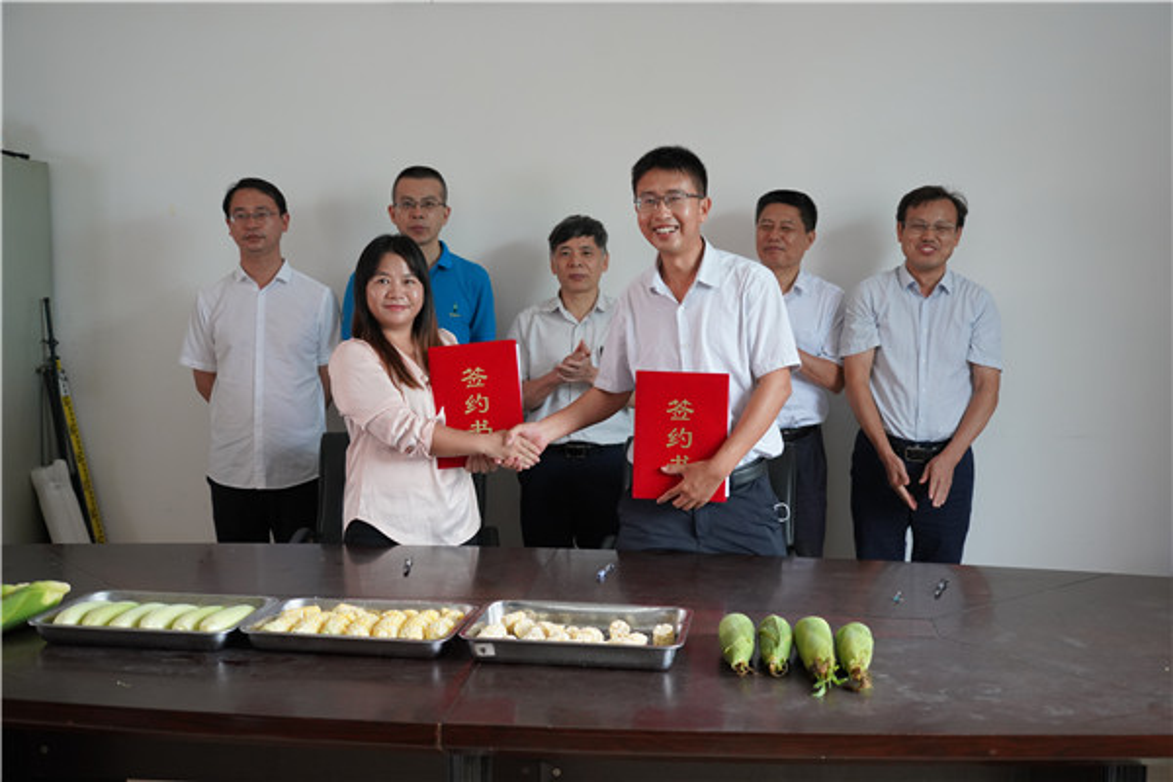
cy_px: 391
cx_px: 586
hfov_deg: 46.4
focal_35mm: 42
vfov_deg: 31.9
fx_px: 1368
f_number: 4.5
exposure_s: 1/160
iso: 1250
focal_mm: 42
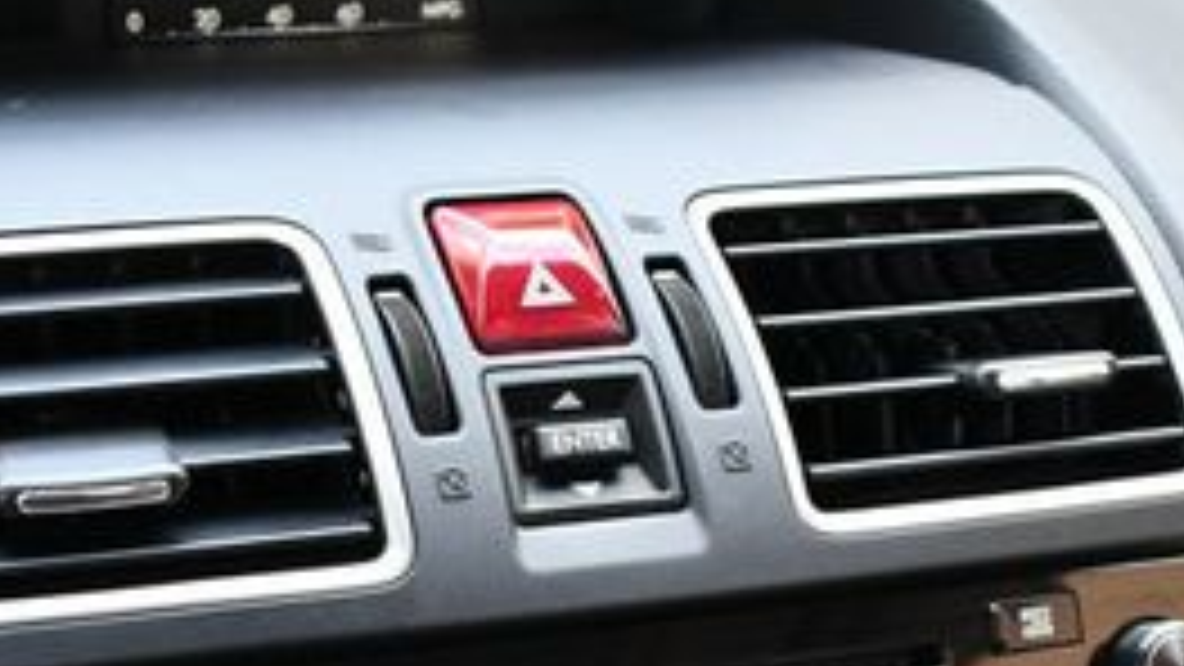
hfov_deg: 23.1
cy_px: 868
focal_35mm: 92
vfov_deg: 12.7
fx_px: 2889
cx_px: 702
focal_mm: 18
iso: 640
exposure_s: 1/250
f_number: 3.5
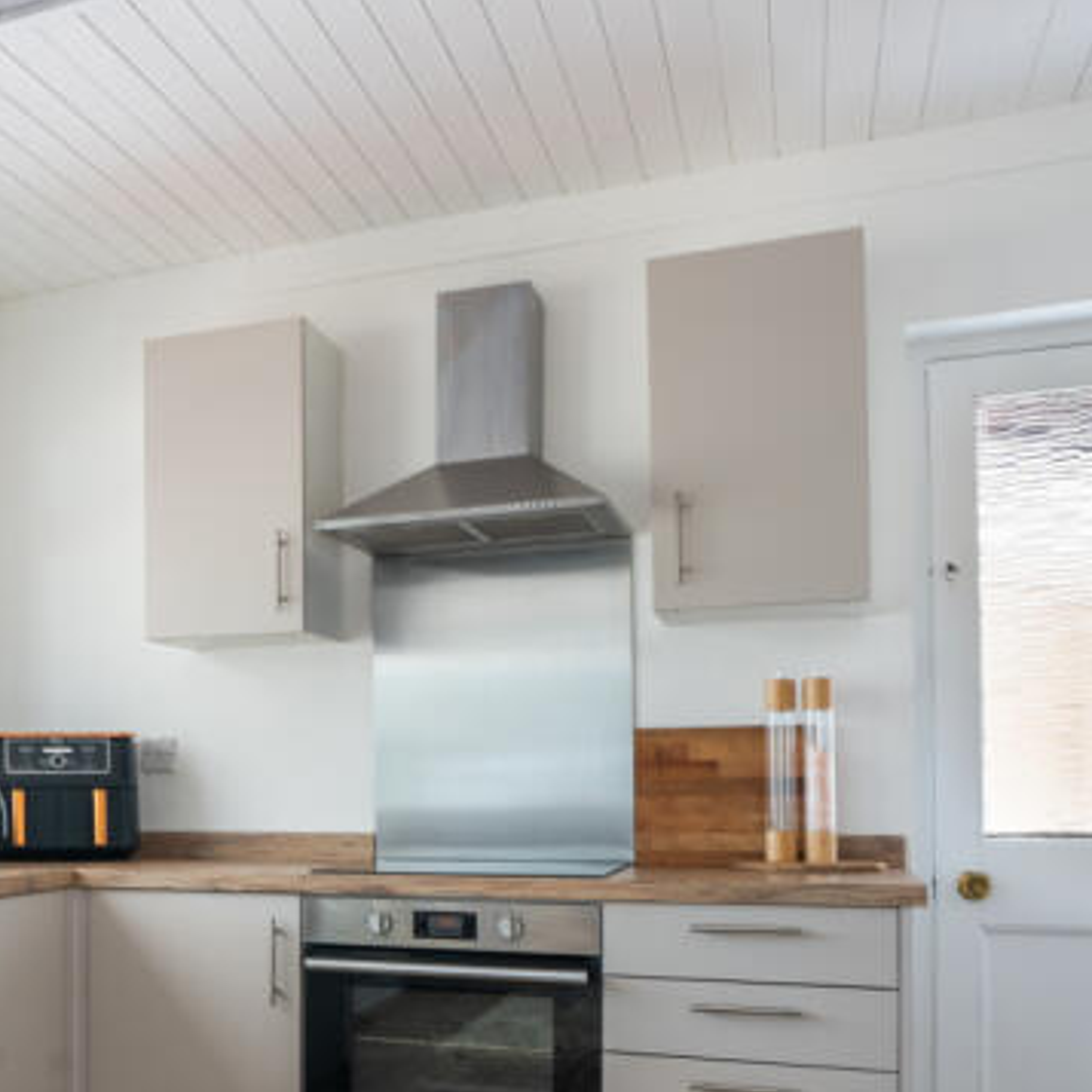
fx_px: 1392
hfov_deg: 38.0
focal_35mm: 39
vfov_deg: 41.8
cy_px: 794
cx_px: -6
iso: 200
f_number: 11
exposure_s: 1/15
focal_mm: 16
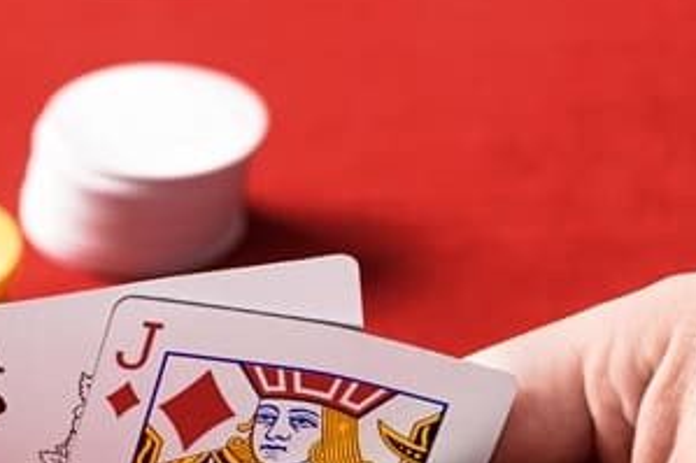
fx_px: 4077
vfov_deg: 6.5
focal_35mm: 211
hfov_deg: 9.7
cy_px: 449
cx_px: 109
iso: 80
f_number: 9
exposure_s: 1/160
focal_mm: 105
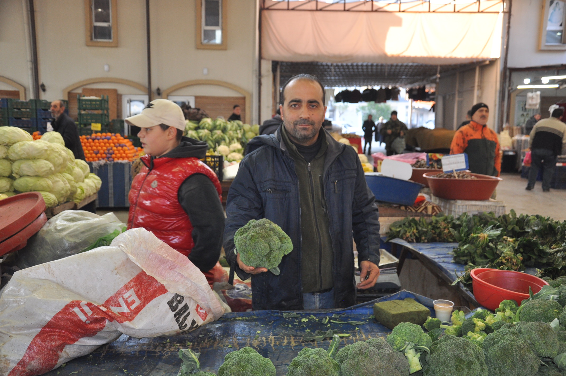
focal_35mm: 39
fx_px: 612
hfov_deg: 49.6
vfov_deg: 34.1
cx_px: 283
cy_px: 188
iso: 640
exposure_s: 1/125
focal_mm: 26
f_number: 4
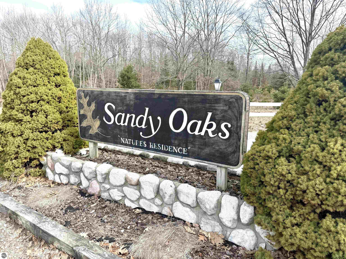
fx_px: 240
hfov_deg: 71.6
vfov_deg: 56.8
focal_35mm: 24
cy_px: 130
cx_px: 173
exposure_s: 1/1361
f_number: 1.78
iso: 80
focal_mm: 6.76
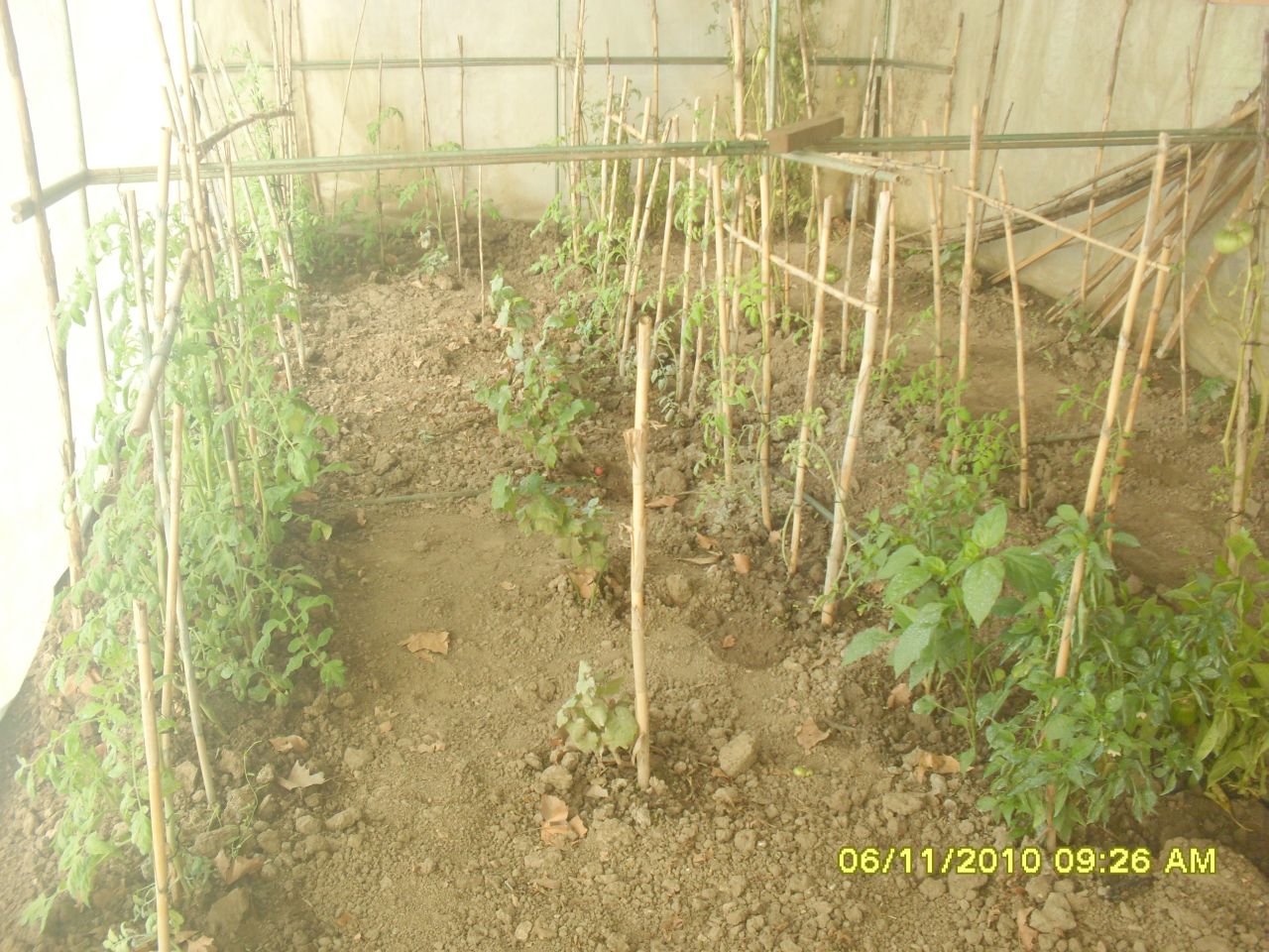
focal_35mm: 35
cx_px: 634
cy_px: 476
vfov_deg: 40.7
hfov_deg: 52.6
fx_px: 1283
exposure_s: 1/90
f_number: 3.2
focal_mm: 6.3
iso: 100
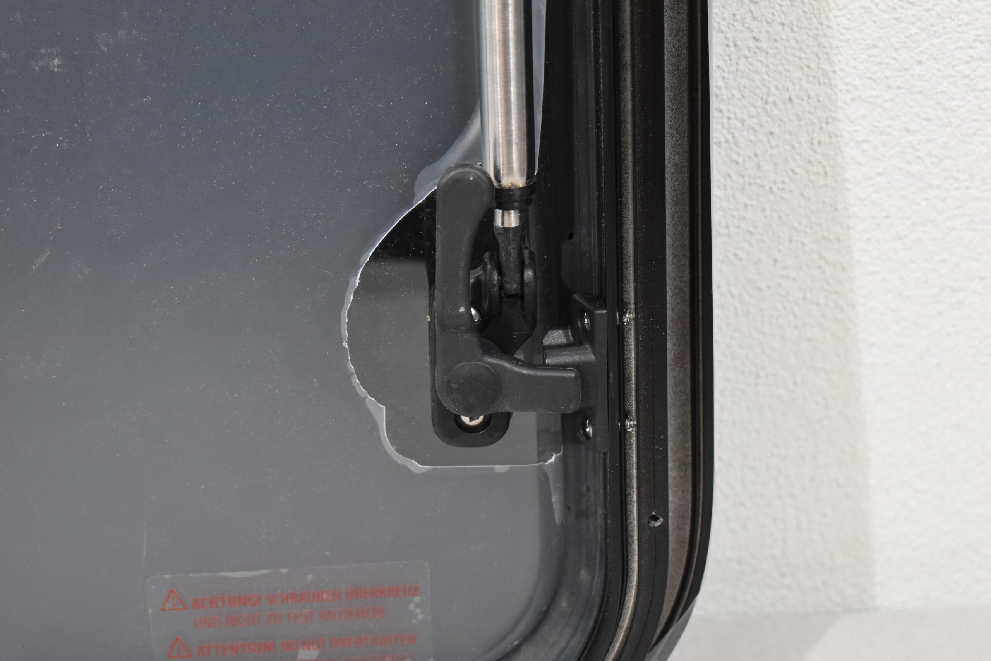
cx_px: 496
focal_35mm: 82
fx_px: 2271
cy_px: 330
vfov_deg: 16.6
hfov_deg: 24.6
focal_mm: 55
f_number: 5.6
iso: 1600
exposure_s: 1/125
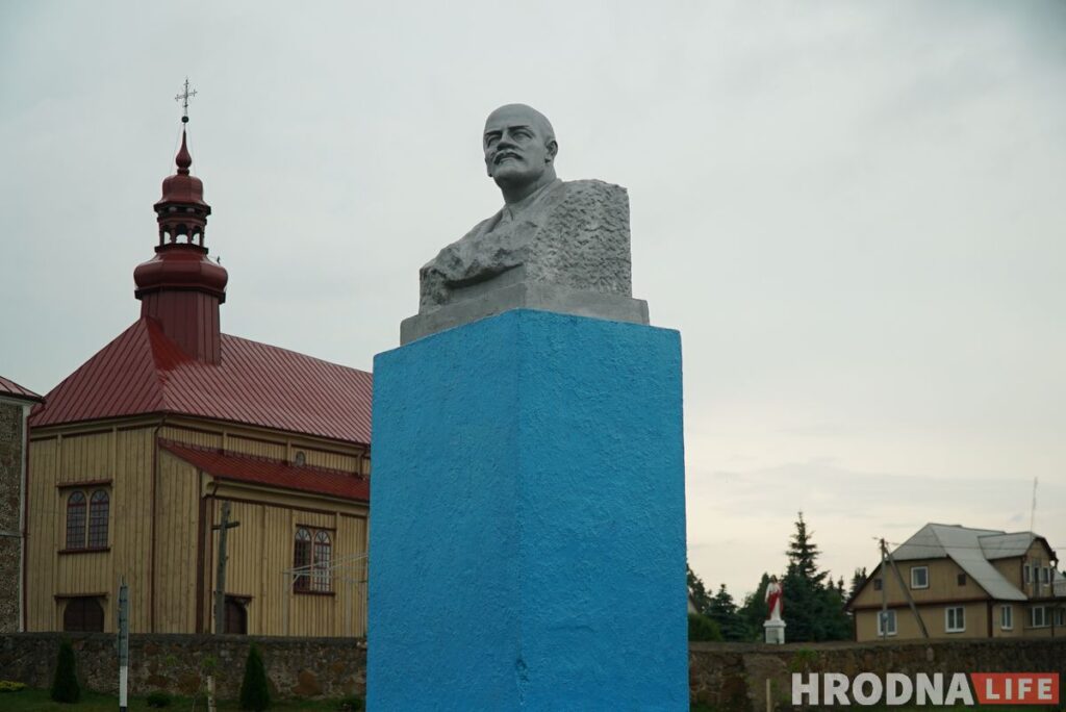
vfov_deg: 24.7
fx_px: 1629
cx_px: 533
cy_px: 356
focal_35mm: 55
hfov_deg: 36.2
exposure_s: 1/125
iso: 200
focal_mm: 37
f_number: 4
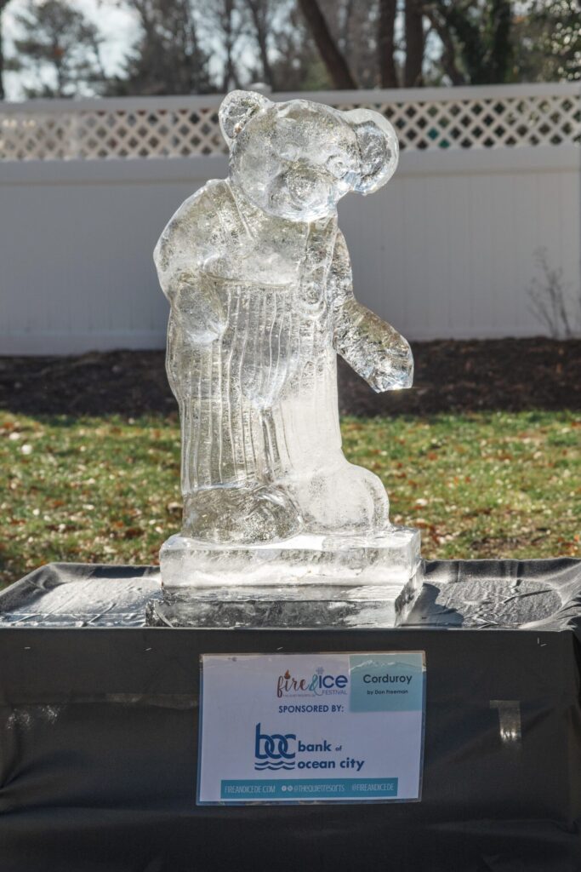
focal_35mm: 84
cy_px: 436
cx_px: 290
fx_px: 2033
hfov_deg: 16.3
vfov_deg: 24.2
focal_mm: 56
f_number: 3.5
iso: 320
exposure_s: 1/8000
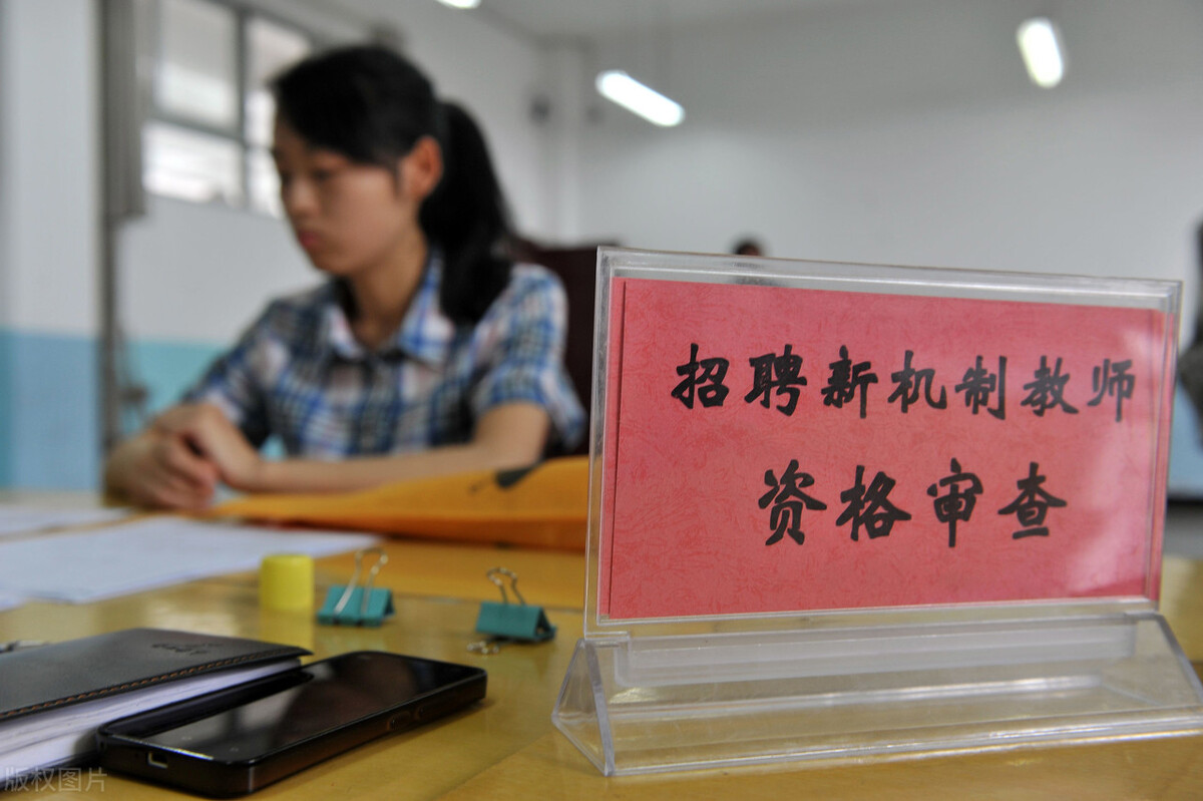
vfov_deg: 36.8
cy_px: 400
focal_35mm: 36
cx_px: 602
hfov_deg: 53.2
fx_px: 1202
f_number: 5.6
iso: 400
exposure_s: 1/60
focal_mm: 36
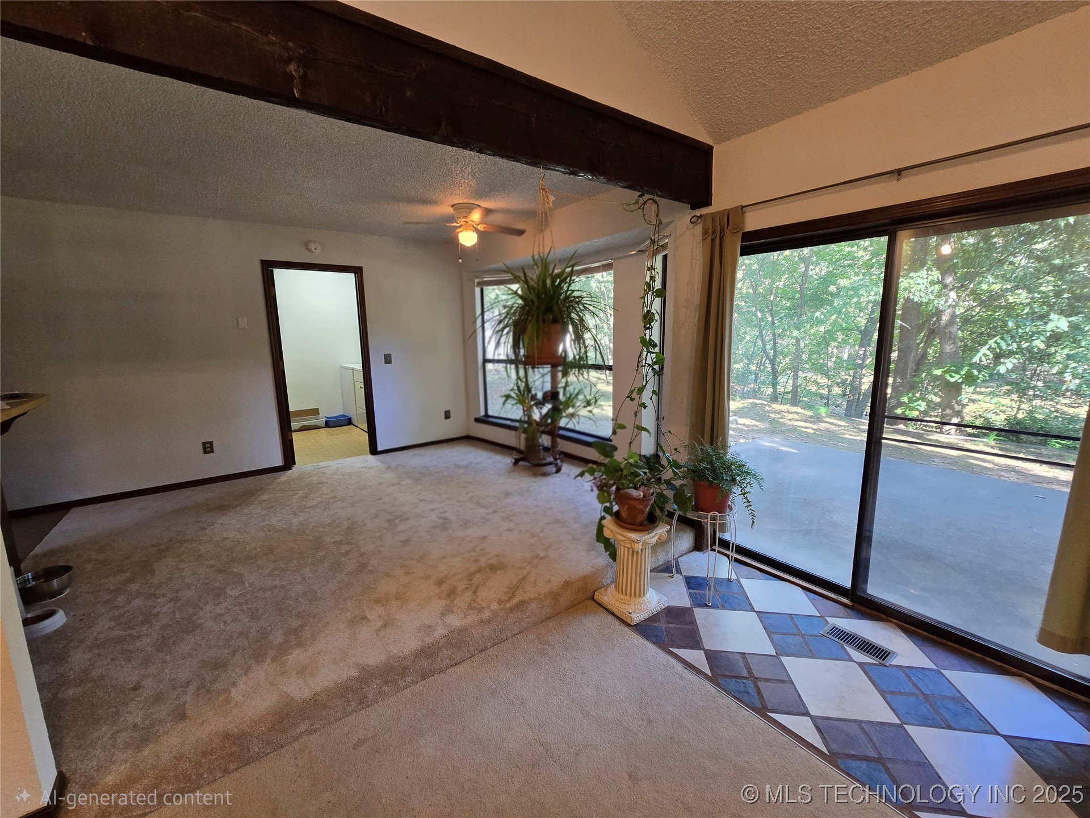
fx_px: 409
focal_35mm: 13
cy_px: 409
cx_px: 545
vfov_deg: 89.9
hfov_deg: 106.2
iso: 250
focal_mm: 2.2
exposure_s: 1/60.2
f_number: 2.2
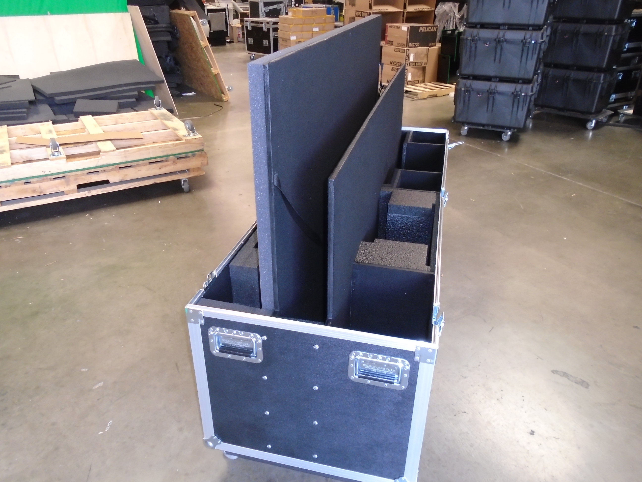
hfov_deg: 67.3
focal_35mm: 26
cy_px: 241
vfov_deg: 53.1
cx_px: 321
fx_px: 482
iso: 320
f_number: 3.2
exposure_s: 1/40
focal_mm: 4.6
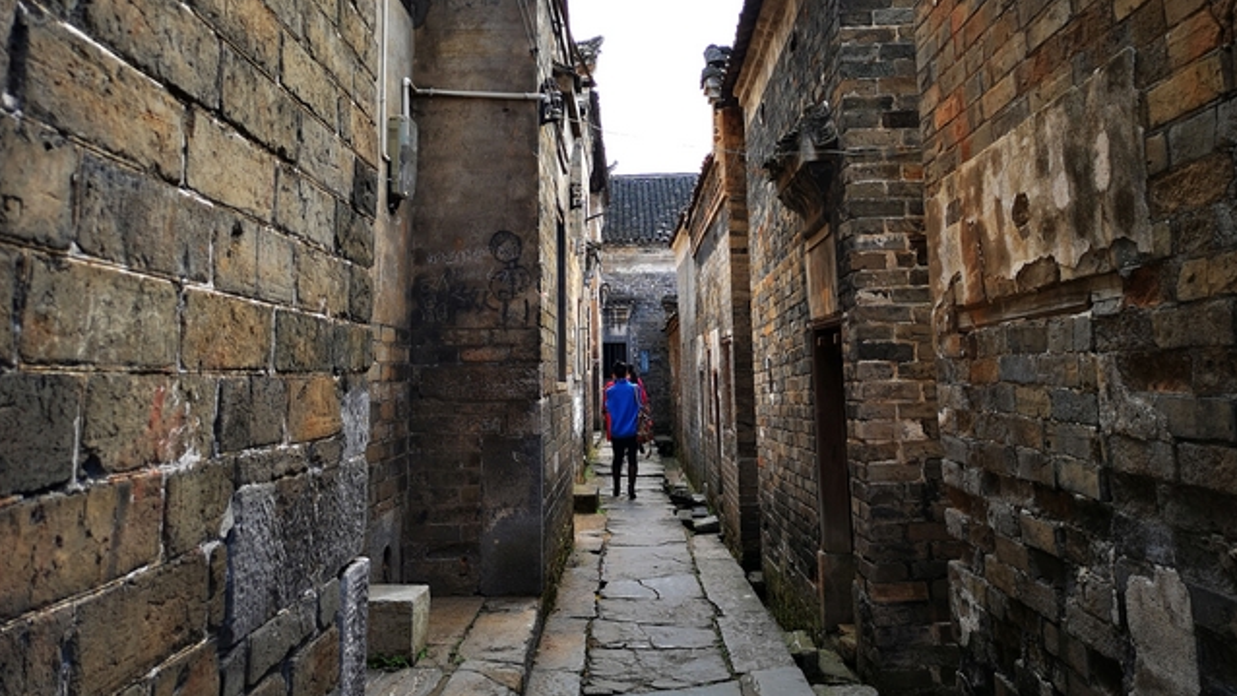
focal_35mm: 30
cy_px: 250
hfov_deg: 64.3
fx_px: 984
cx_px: 624
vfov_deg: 38.6
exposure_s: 1/368
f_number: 1.8
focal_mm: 3.95
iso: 50
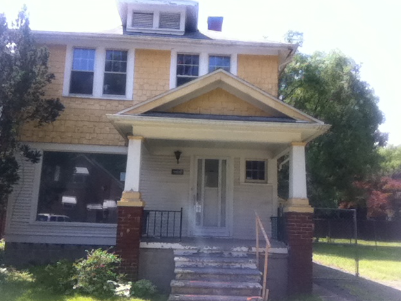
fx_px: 417
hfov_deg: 51.3
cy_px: 152
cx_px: 195
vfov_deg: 39.7
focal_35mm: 36
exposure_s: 1/1203
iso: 125
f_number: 2.4
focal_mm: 3.85
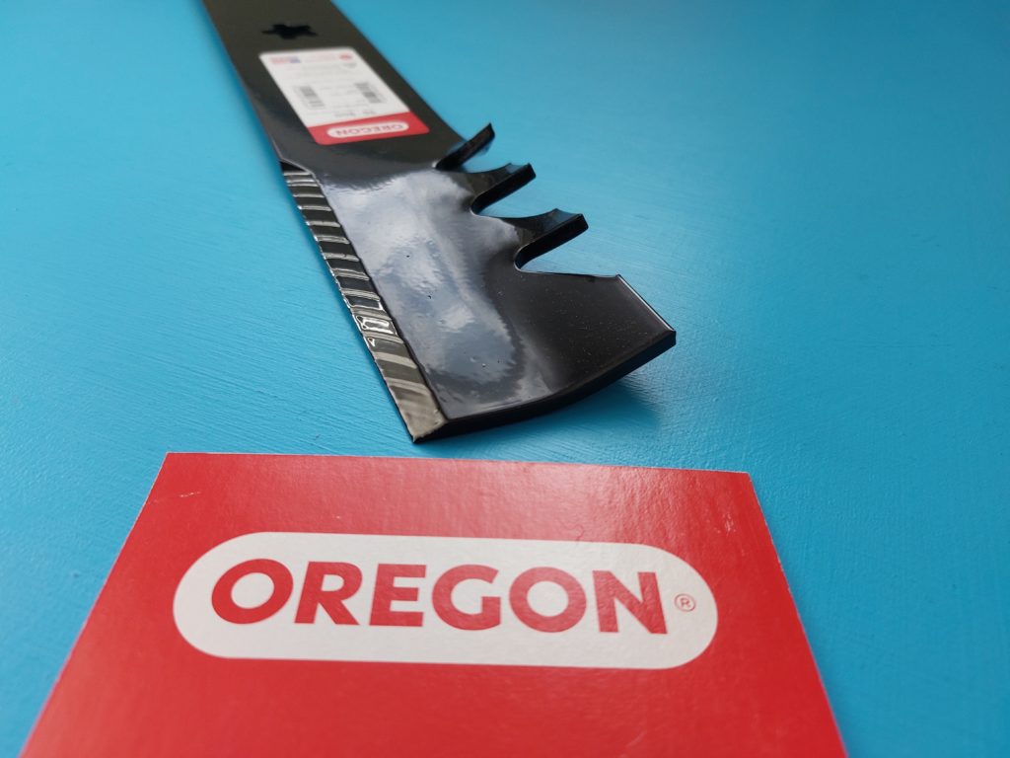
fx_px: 700
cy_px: 379
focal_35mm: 24
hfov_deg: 71.6
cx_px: 505
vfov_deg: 56.8
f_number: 1.8
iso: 200
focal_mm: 5.23
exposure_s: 1/50
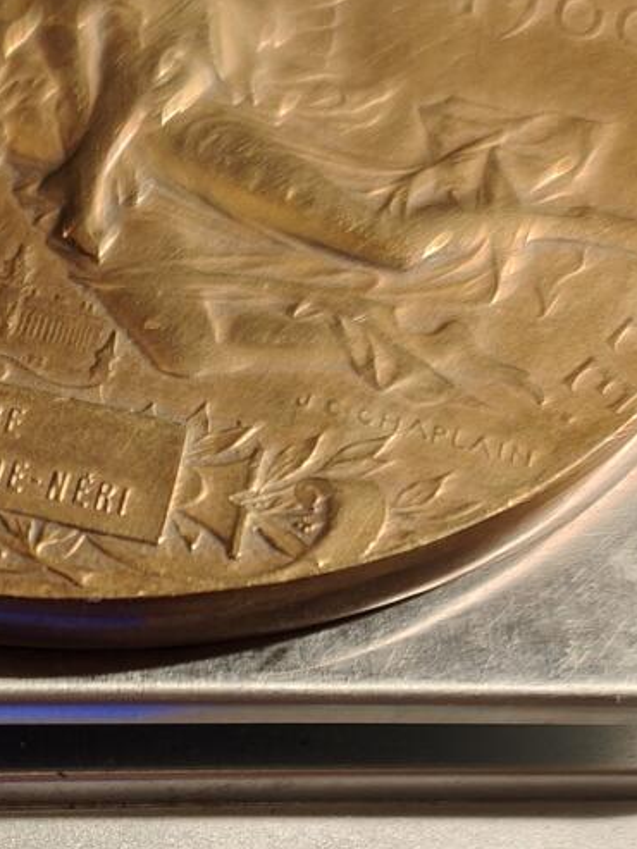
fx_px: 2060
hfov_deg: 16.7
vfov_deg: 22.3
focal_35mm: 84
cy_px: 873
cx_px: -167
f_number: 1.6
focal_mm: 6.06
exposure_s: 1/100
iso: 160
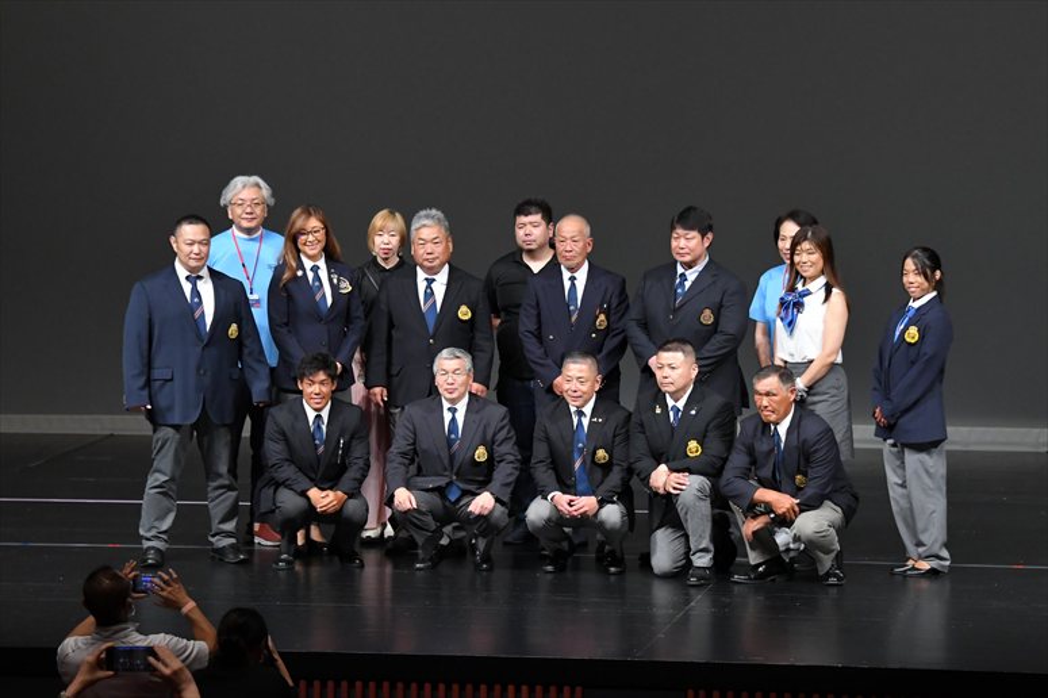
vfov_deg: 7.9
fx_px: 5063
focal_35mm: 174
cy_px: 349
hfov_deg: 11.8
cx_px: 524
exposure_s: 1/400
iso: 3200
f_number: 5.6
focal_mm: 116
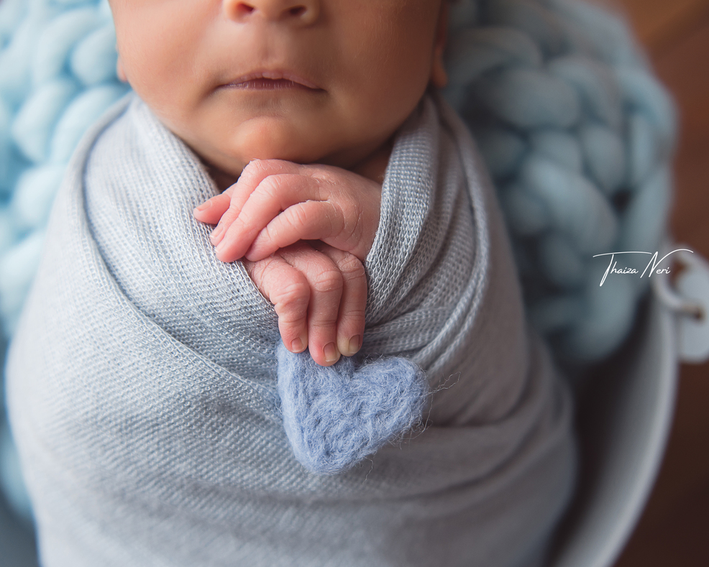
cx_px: 293
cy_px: 281
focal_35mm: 40
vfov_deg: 37.3
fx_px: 839
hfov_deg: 45.6
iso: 250
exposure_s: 1/160
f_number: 2.8
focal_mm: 35
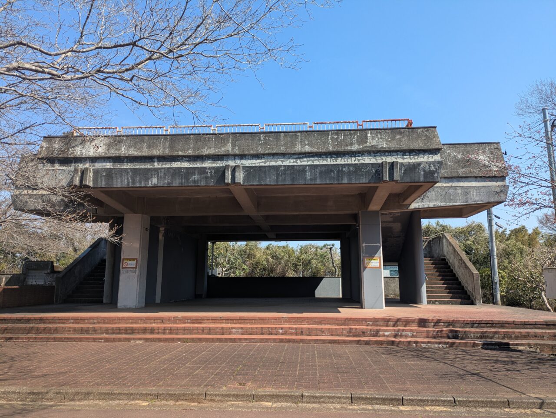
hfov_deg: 69.4
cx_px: 278
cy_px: 209
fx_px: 402
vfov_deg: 54.9
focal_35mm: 25
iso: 44
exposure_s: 1/1205
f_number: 1.89
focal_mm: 5.43
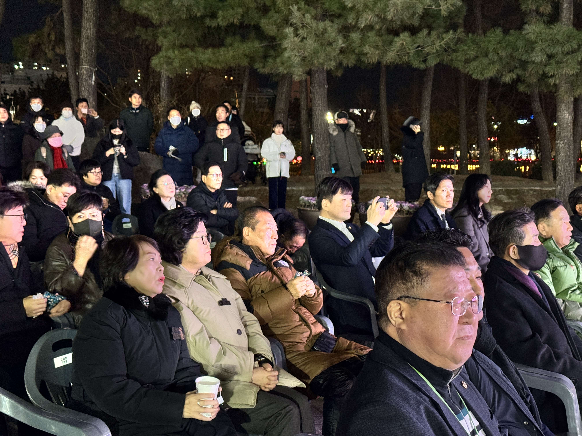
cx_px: 291
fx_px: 807
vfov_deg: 30.3
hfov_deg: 39.7
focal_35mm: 48
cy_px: 218
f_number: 1.78
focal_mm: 6.76
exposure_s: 1/40
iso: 500
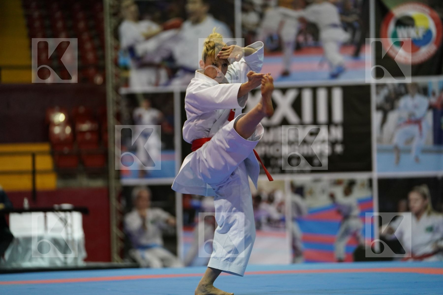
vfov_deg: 9.1
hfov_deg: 13.6
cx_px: 222
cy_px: 148
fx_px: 1858
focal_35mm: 151
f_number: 2.8
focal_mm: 151
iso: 2500
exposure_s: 1/320
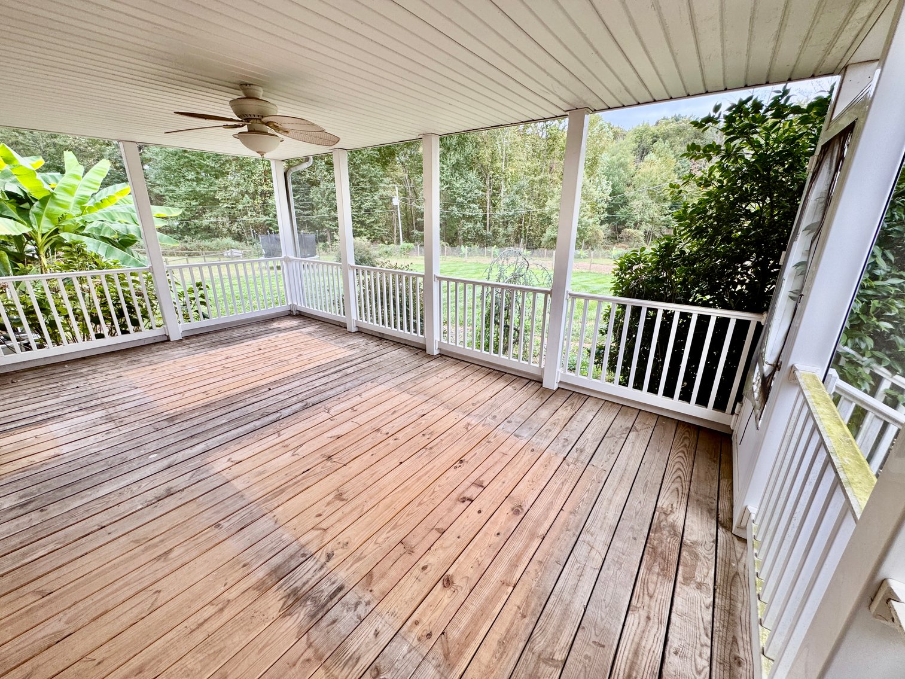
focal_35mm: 14
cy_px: 340
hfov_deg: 102.1
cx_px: 452
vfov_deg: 85.7
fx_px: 366
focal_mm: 2.22
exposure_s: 1/134
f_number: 2.2
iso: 40
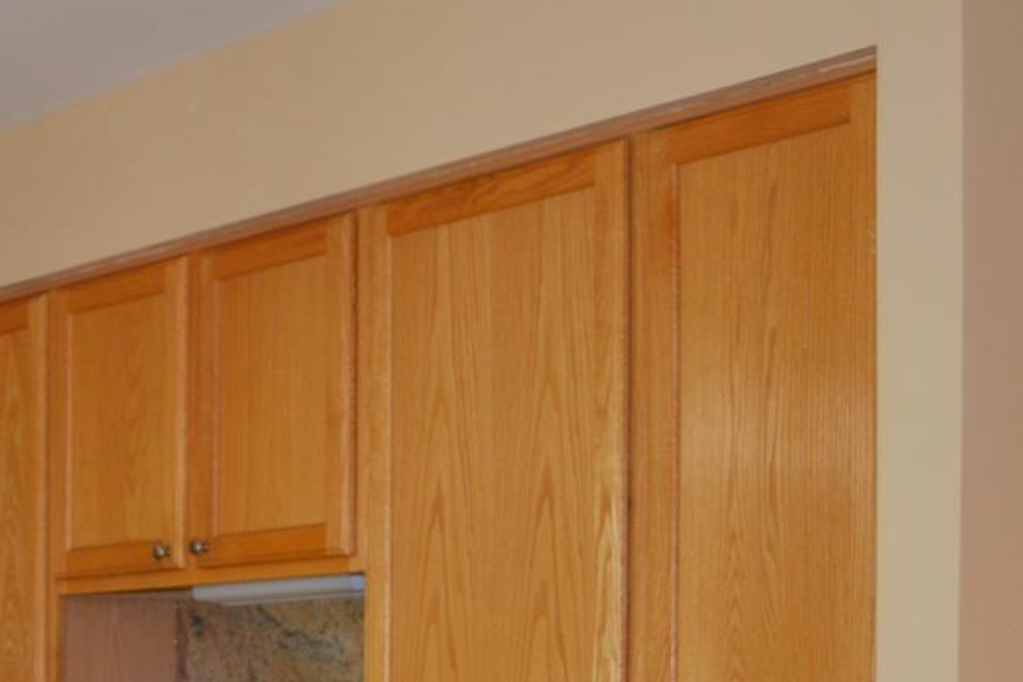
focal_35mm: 96
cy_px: 766
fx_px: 2728
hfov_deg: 19.4
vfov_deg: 13.9
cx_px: -354
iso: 400
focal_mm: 20
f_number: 4
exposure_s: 1/60
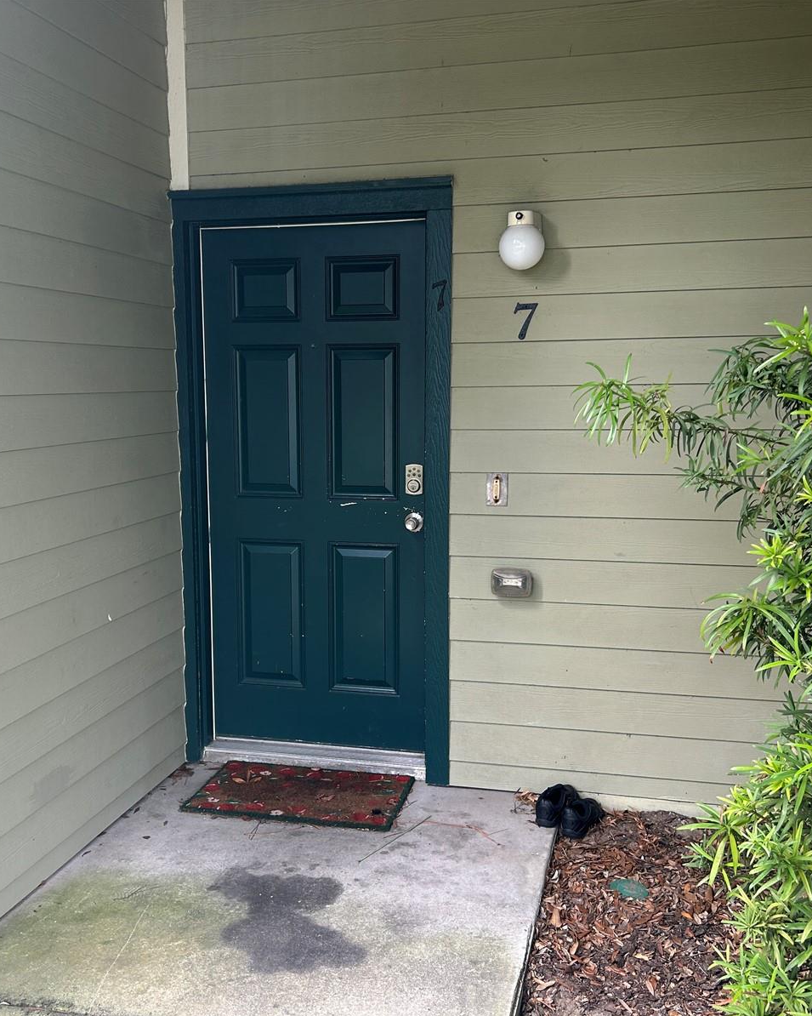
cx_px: 383
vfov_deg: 52.8
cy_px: 508
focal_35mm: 34
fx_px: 1021
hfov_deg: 43.3
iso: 64
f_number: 1.5
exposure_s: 1/121
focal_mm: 5.7
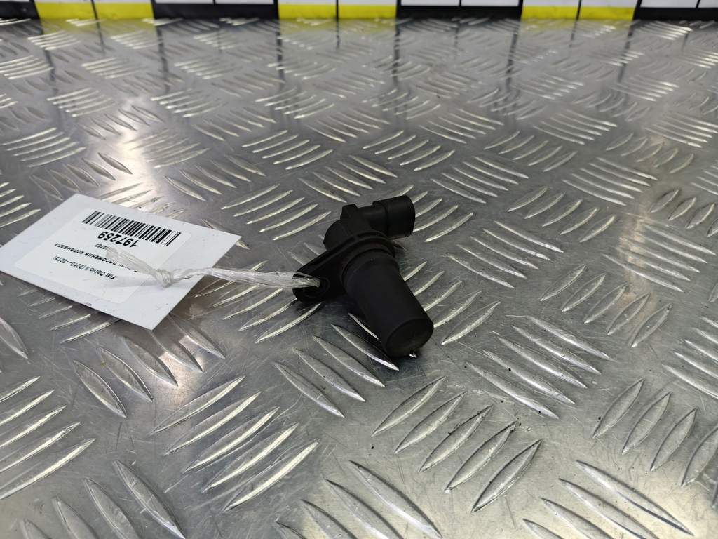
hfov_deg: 73.9
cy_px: 270
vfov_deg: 58.9
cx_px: 359
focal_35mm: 23
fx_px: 477
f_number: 1.6
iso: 105
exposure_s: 1/33.3
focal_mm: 4.11
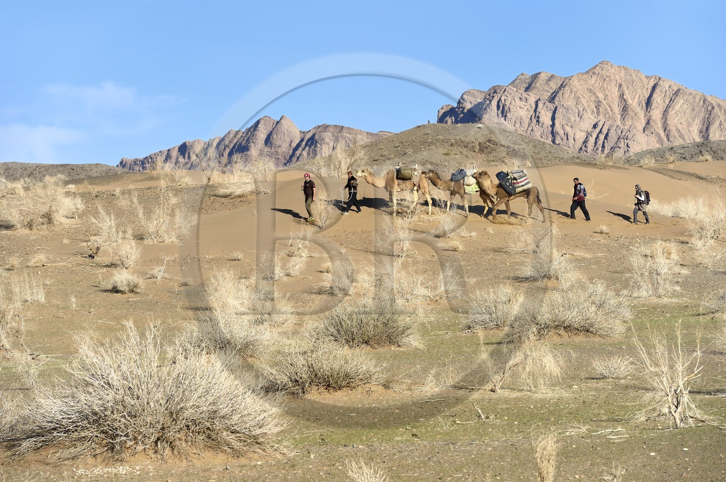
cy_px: 241
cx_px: 363
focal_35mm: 200
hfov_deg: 10.3
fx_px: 4030
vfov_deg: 6.9
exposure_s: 1/400
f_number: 10
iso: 200
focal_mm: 200
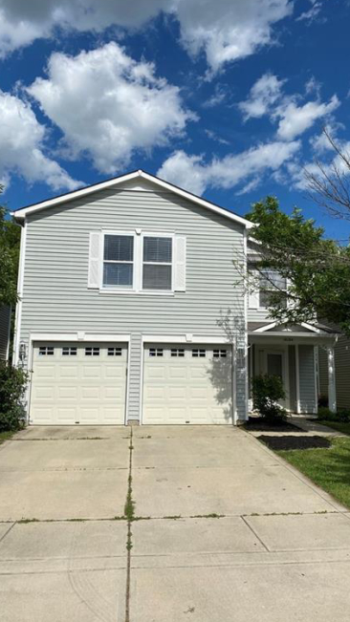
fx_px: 479
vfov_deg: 66.1
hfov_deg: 40.1
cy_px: 313
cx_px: 193
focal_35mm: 29
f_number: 1.8
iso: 32
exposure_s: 1/6061
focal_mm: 4.25
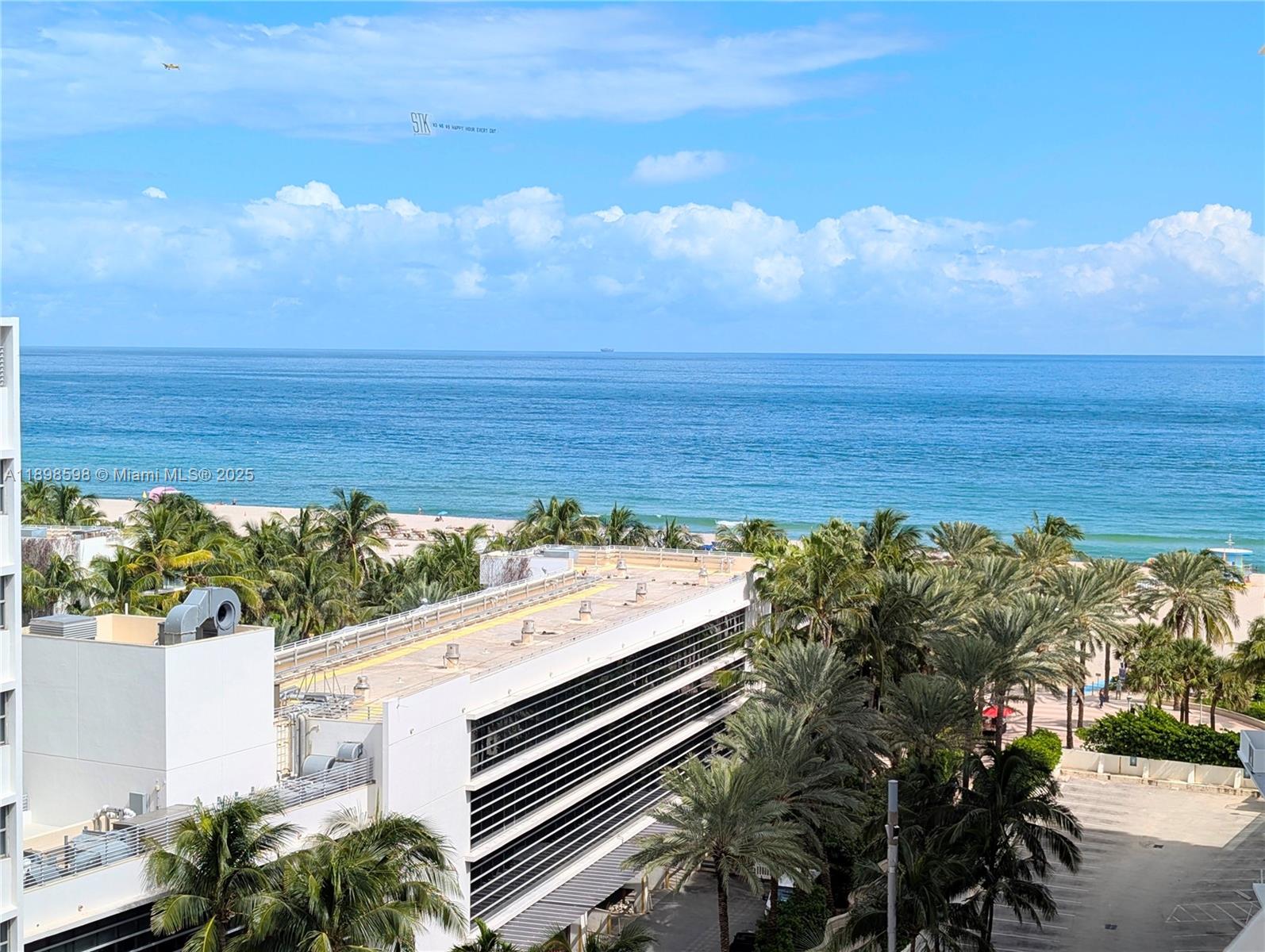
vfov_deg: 29.7
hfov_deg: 38.9
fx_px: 1793
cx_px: 632
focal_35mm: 49
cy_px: 476
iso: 20
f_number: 1.68
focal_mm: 6.9
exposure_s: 1/2193
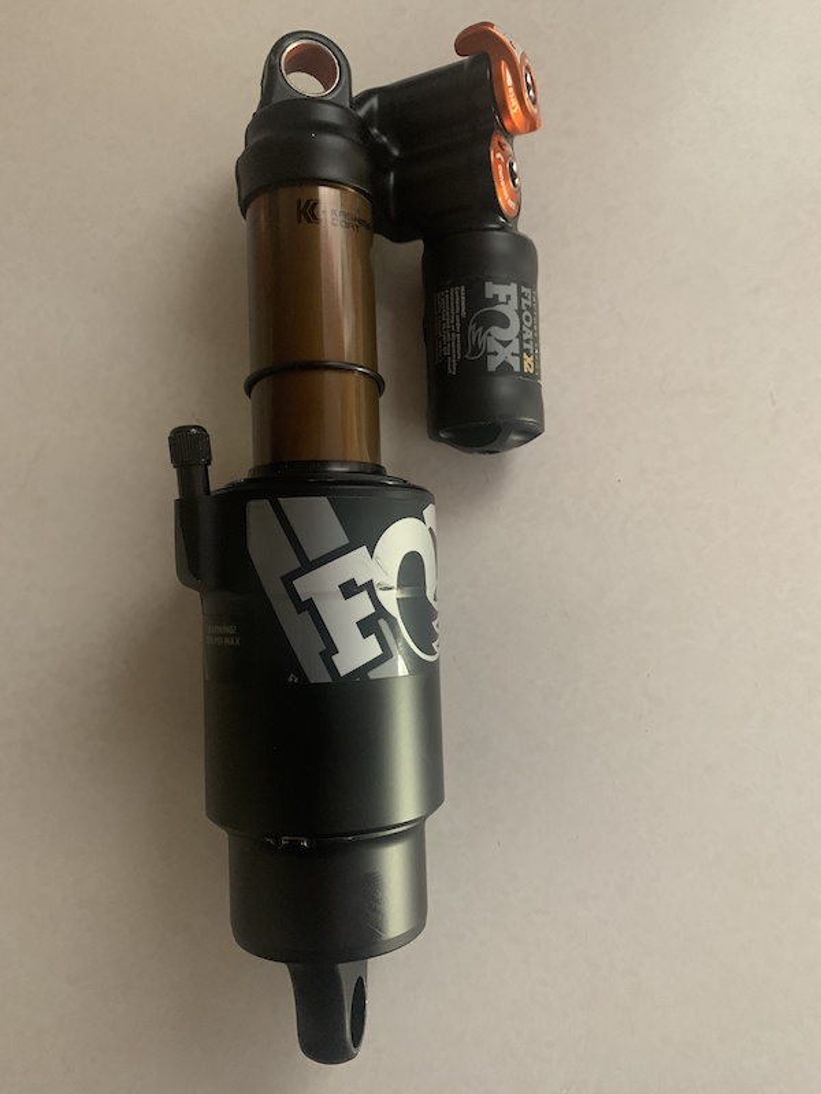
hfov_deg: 53.1
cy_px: 547
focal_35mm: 26
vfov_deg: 67.3
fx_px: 822
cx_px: 410
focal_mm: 4.25
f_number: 1.8
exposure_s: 1/33
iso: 400
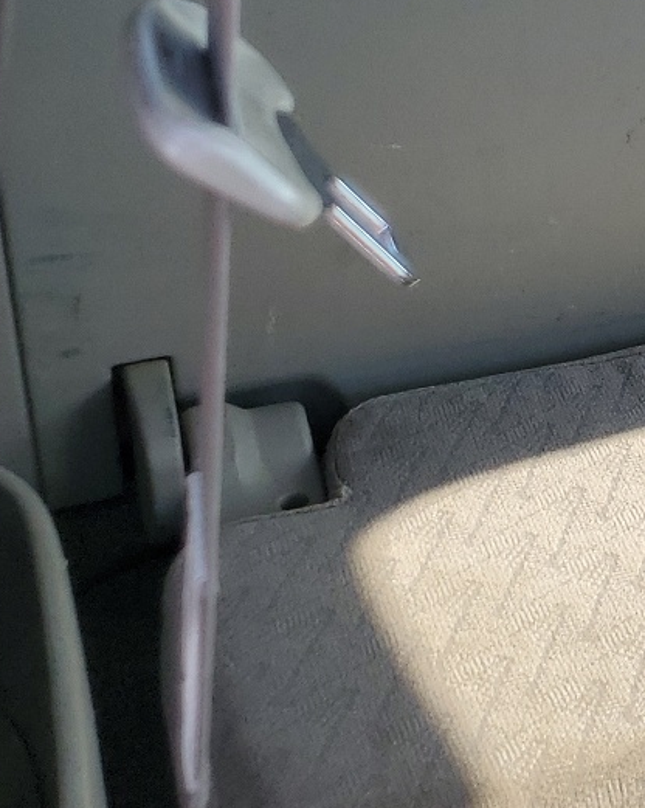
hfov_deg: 16.2
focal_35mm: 78
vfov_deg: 24.0
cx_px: 1192
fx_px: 1863
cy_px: 138
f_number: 1.5
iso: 50
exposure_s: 1/192
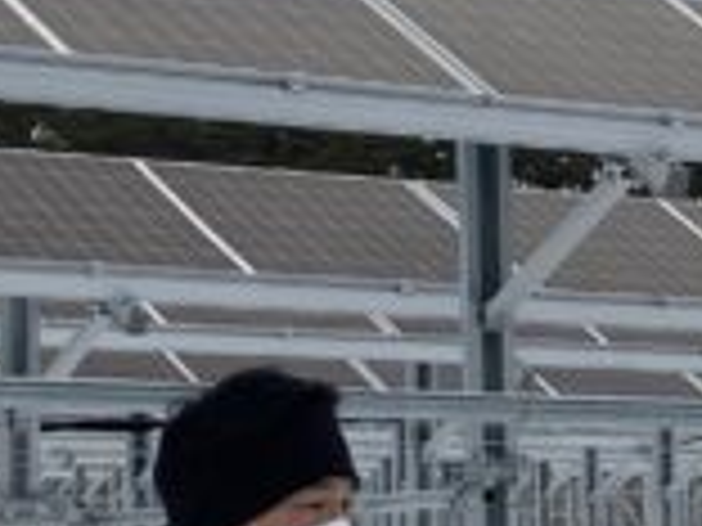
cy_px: 584
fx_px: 3731
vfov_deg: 8.0
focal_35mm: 184
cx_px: 976
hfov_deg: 10.5
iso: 20
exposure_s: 1/1675
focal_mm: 3.99
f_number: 1.8
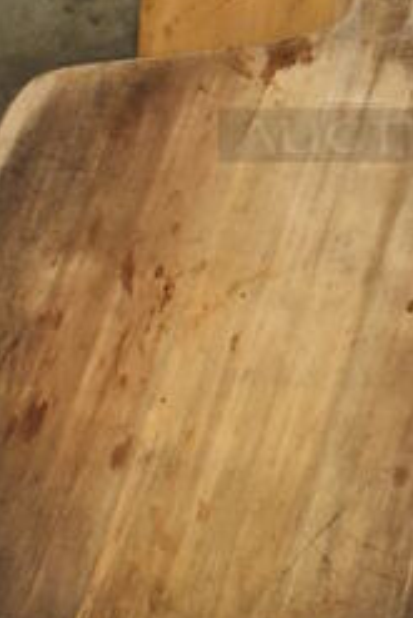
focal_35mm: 155
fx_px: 2663
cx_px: 498
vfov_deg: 13.1
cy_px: 31
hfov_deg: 8.8
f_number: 4.2
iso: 2500
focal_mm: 28
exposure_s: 1/125
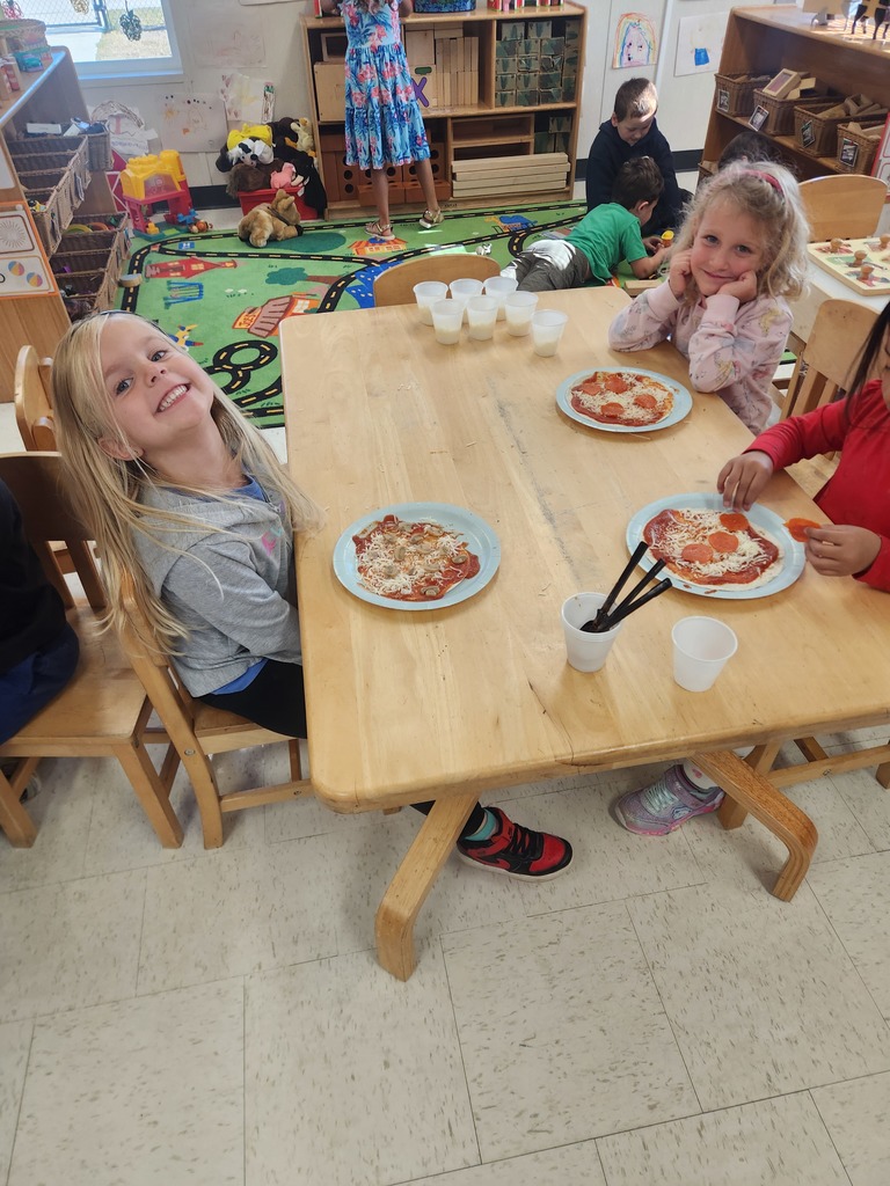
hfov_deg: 58.9
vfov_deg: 73.9
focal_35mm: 23
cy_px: 593
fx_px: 788
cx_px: 445
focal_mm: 5.4
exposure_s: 1/180
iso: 125
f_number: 1.8
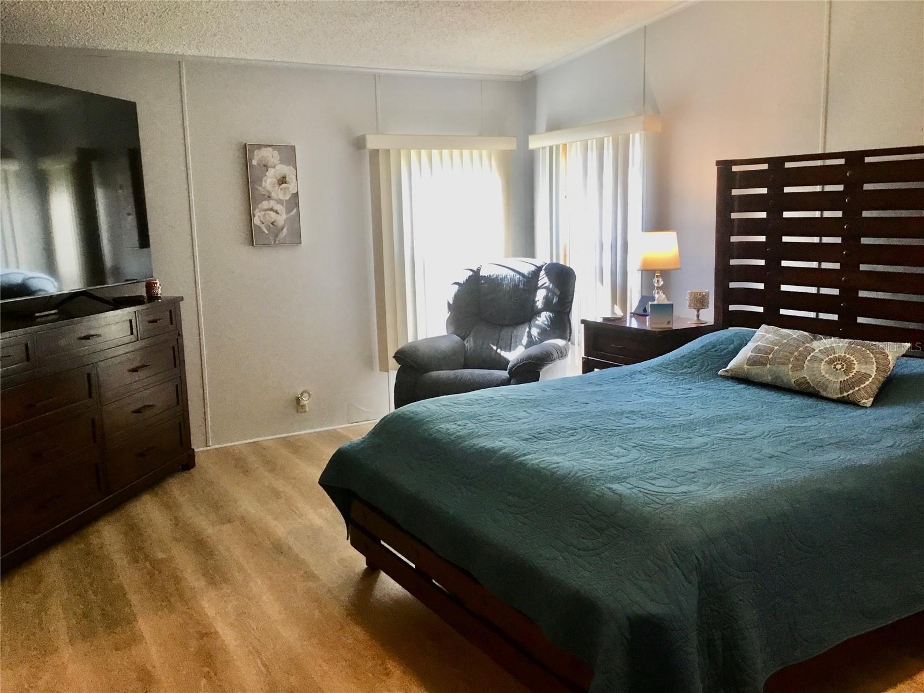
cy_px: 346
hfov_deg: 58.4
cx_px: 462
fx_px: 827
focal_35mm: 31
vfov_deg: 45.4
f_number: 2.4
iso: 40
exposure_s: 1/30
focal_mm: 3.3
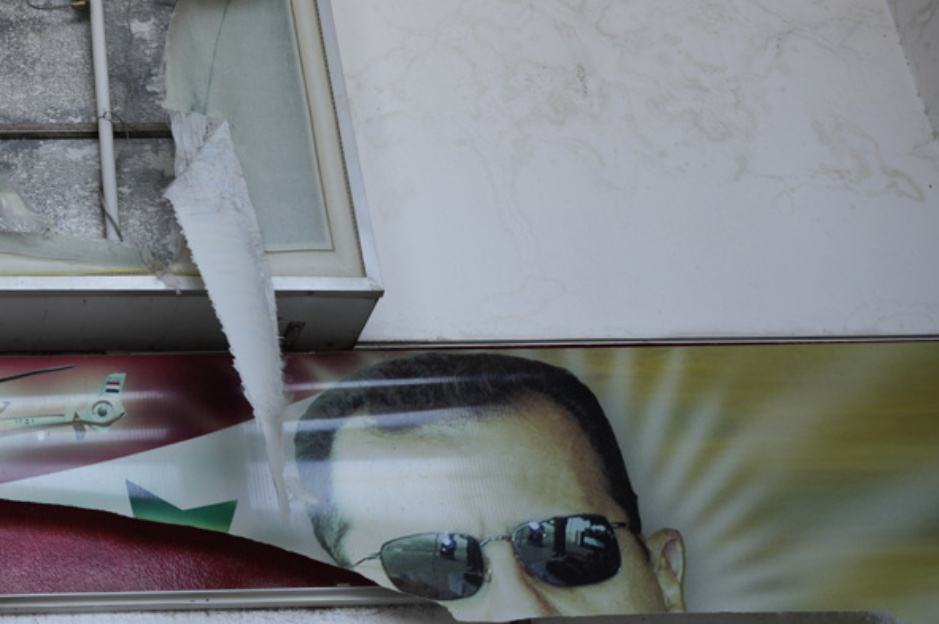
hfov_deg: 24.6
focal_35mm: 76
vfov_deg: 17.8
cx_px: -133
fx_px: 1981
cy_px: 143
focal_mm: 33
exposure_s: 1/320
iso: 200
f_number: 2.8
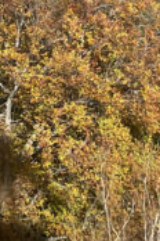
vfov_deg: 10.6
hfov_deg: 8.5
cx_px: -34
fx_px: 1060
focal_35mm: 159
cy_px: -375
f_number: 1.6
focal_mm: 4.2
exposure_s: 1/1887
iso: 32
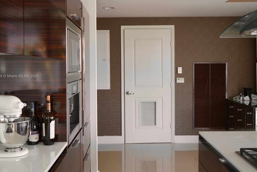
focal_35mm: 39
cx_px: 125
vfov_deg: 34.2
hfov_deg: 49.6
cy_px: 76
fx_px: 278
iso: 1600
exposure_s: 1/160
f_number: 4
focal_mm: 35
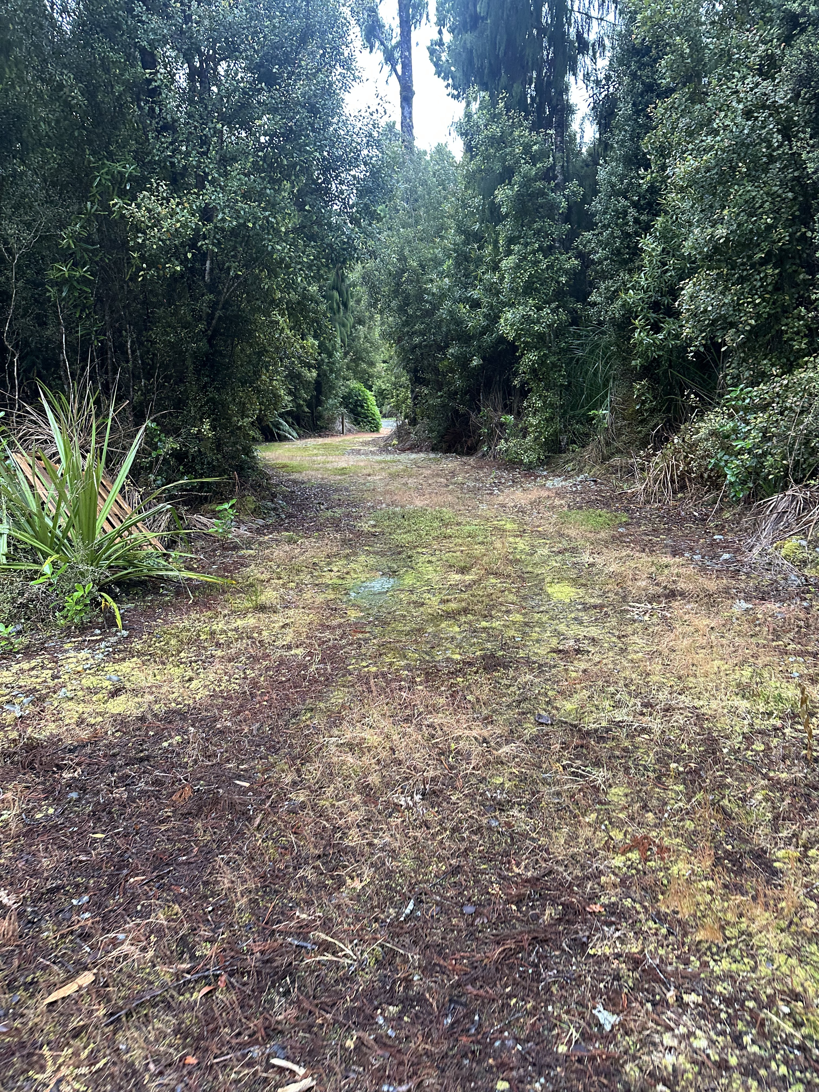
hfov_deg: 56.8
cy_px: 546
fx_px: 757
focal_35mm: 24
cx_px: 410
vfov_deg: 71.6
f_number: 1.78
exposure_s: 1/89
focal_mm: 6.86
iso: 250
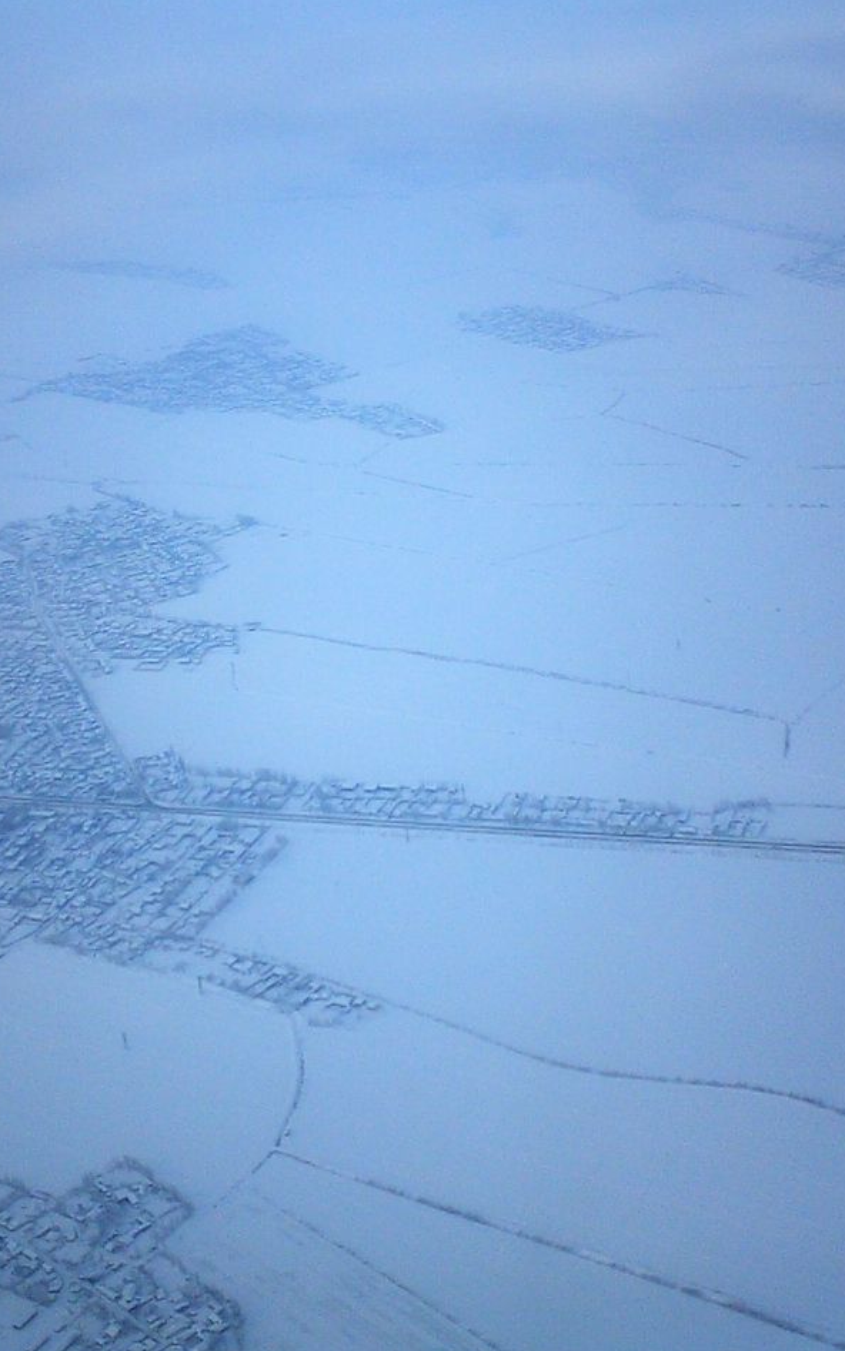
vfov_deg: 38.2
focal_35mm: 53
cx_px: 375
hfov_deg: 24.4
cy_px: 680
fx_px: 1953
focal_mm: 5.6
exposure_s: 1/1600
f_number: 3.5
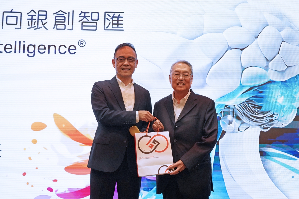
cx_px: 150
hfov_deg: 46.4
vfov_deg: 31.9
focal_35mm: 42
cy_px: 100
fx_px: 349
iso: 12800
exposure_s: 1/800
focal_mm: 42
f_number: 6.3
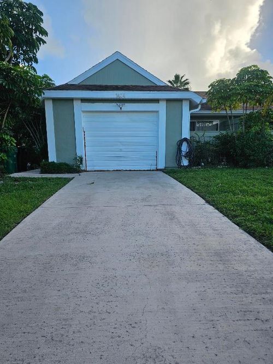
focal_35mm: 23
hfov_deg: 58.9
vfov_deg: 73.9
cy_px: 182
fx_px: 242
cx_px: 136
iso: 16
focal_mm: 6.3
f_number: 1.7
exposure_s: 1/556
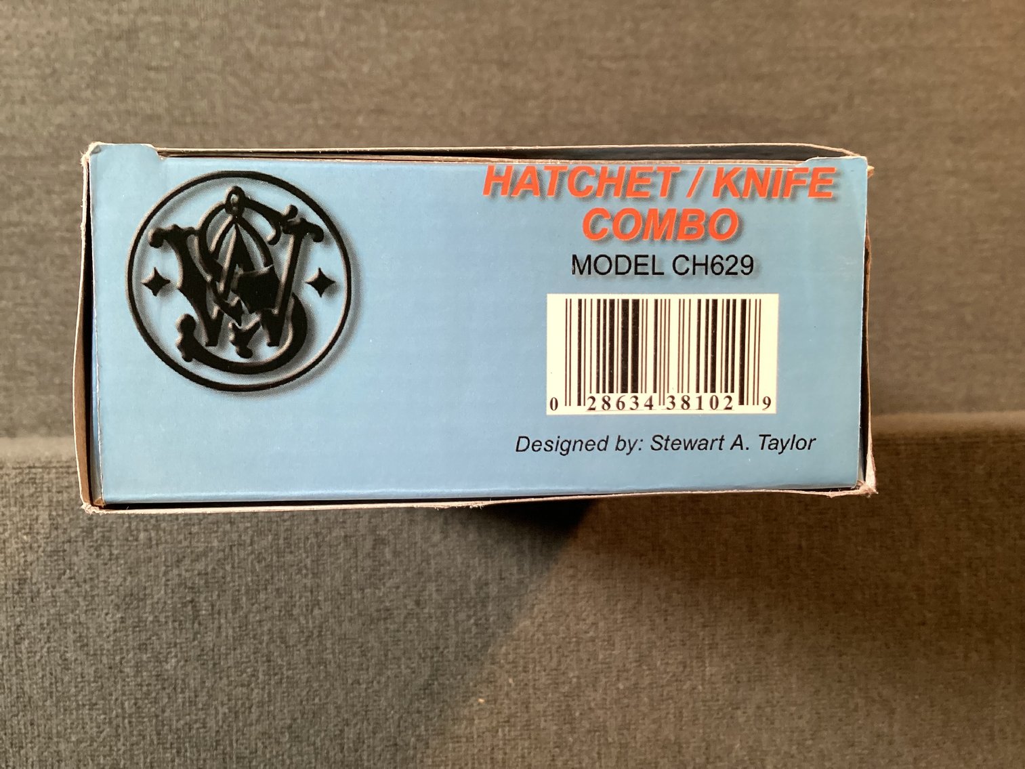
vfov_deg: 45.4
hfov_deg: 58.3
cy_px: 384
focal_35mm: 31
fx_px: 918
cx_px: 512
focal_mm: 3.3
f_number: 2.4
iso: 200
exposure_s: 1/50
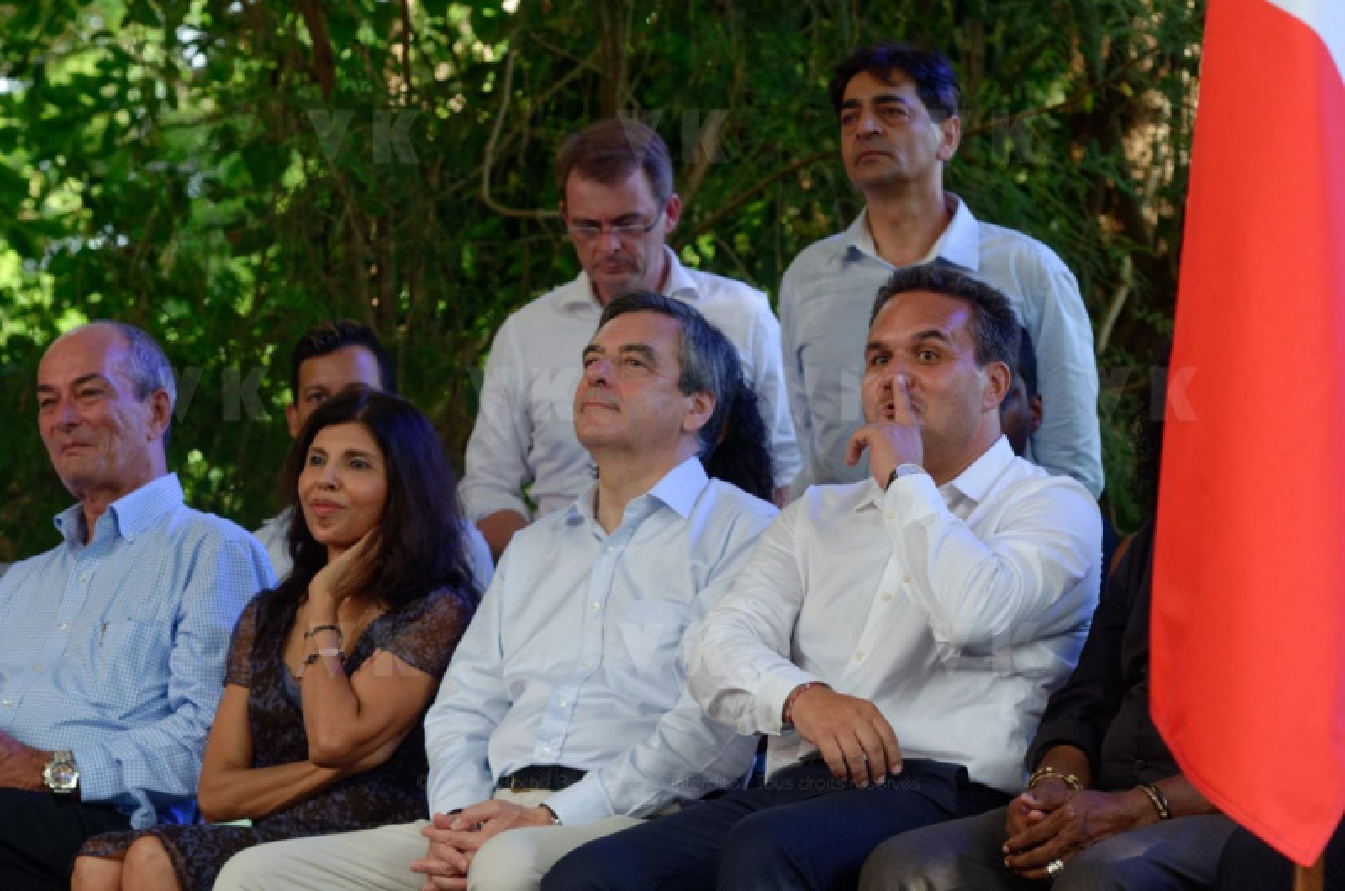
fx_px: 6488
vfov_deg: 7.9
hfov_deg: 11.8
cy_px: 446
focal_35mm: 174
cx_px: 672
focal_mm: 116
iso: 500
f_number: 6.3
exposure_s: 1/200
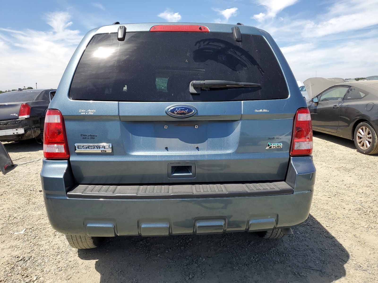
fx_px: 284
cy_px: 142
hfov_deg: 67.3
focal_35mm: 26
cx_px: 189
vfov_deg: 53.1
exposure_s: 1/2500
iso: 50
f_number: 1.5
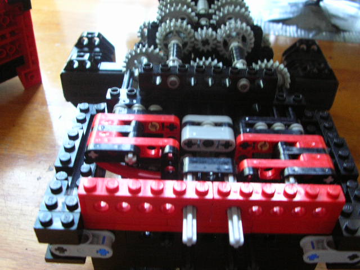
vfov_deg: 36.0
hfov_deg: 46.8
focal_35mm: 40
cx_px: 180
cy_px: 135
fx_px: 416
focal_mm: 6.6
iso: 122
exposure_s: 1/5.9
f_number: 3
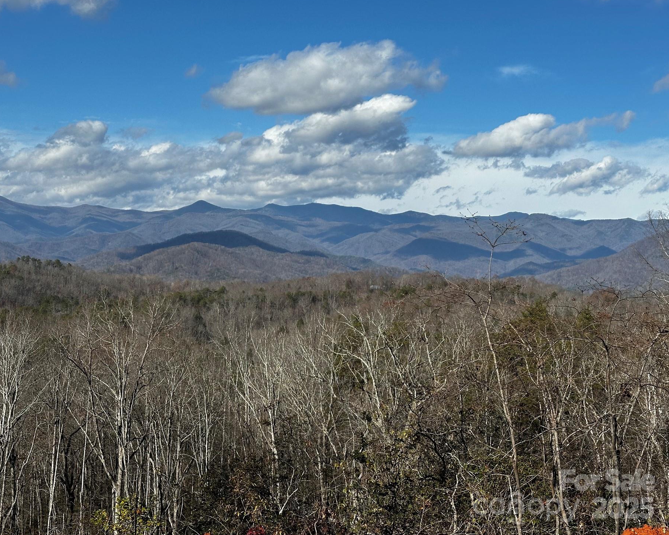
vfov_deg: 28.6
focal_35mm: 53
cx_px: 303
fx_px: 1049
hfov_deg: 35.3
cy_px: 255
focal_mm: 6.86
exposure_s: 1/5000
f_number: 1.78
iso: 64
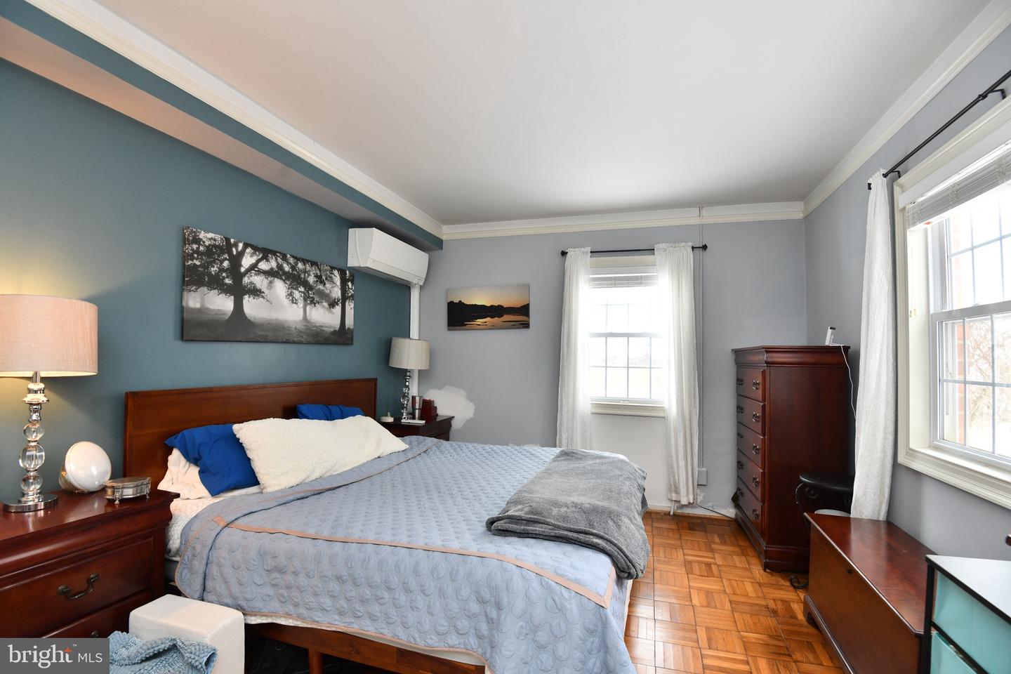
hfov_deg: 96.7
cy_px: 337
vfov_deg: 73.7
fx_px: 449
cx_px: 506
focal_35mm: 16
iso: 800
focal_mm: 16
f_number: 6.3
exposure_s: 1/60
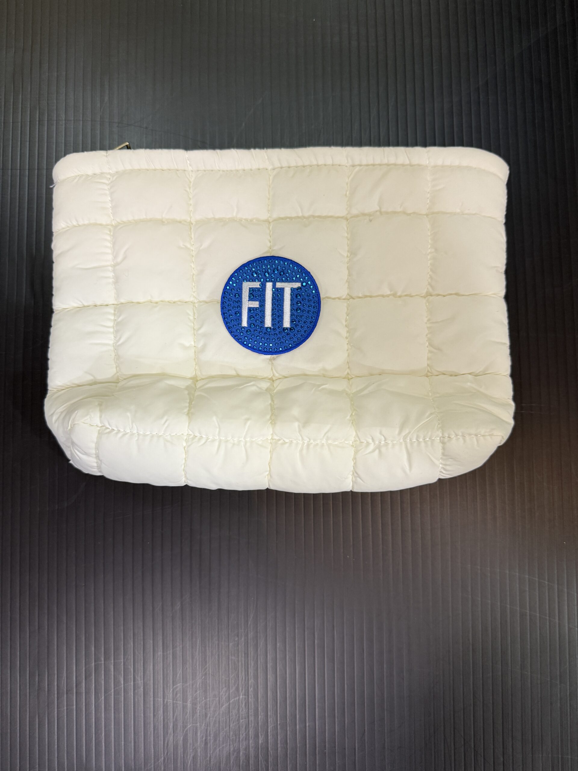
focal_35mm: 24
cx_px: 289
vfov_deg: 71.6
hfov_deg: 56.8
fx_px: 534
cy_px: 386
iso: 200
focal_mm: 6.76
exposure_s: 1/60
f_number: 1.78
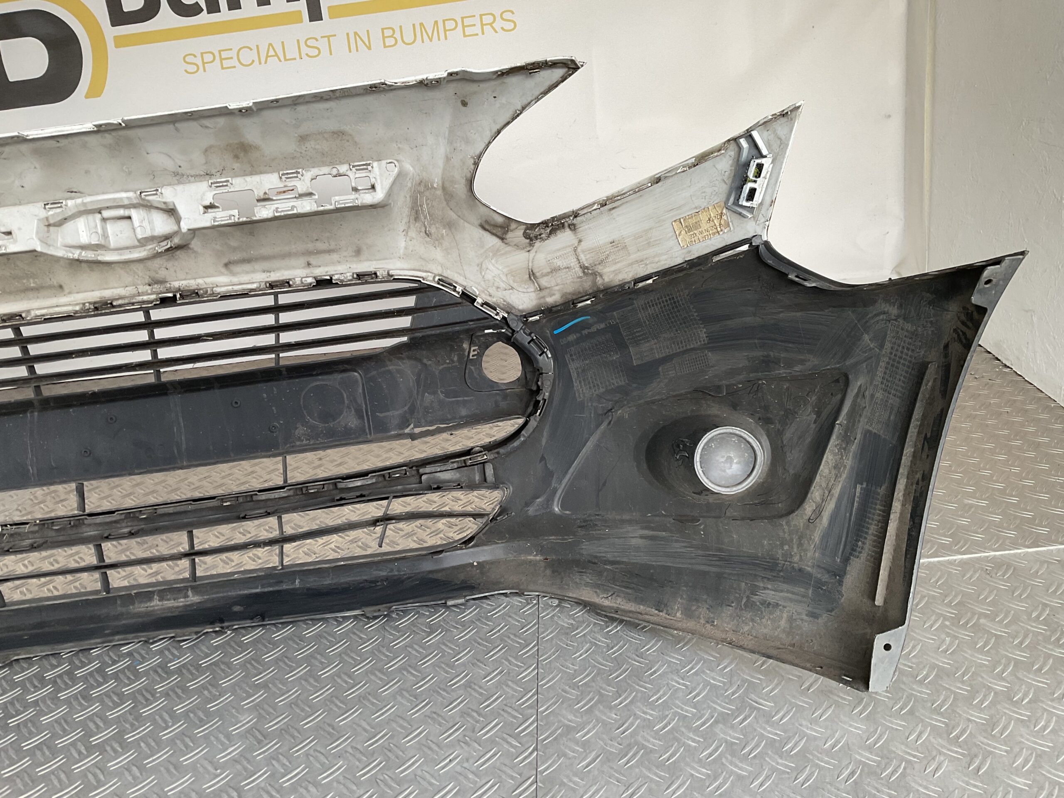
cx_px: 532
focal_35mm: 29
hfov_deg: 61.7
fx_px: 891
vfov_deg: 48.2
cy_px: 399
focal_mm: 3
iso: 40
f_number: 1.8
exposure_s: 1/50
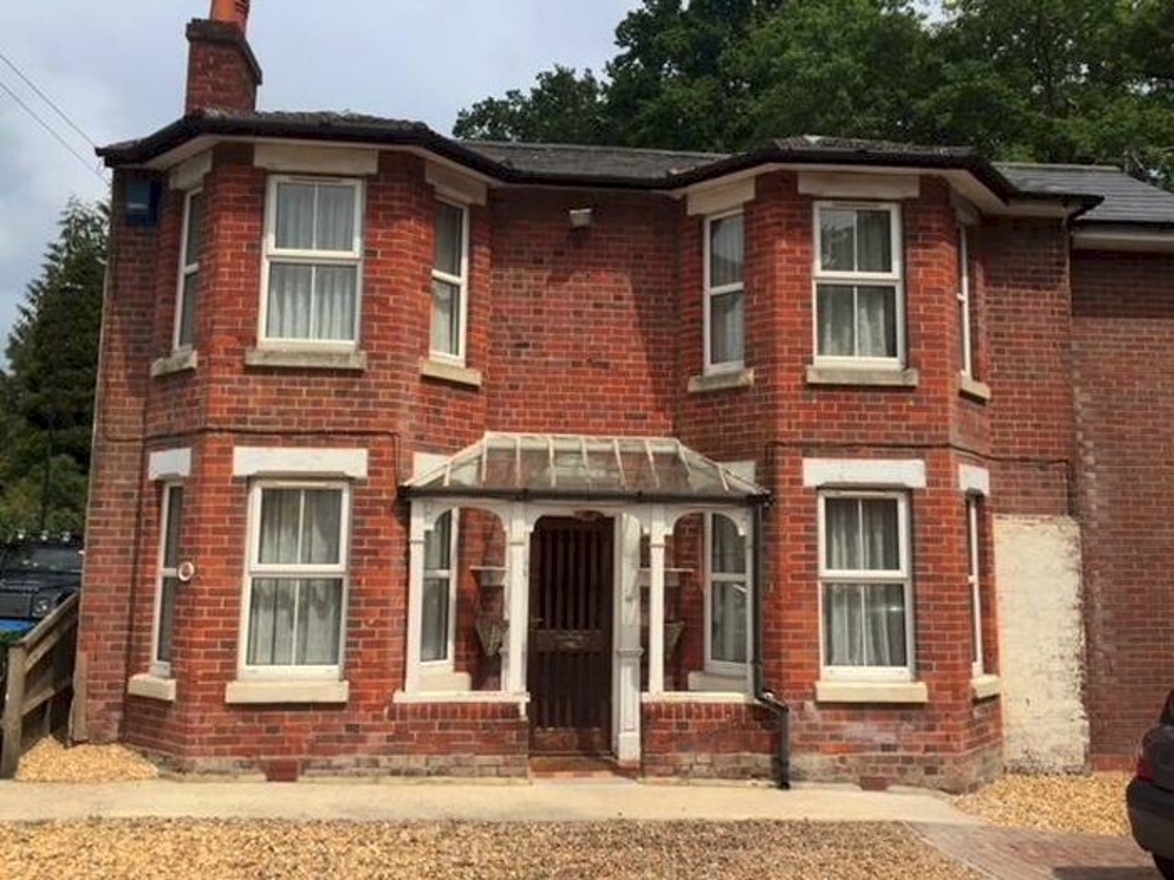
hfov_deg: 61.7
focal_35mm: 29
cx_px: 587
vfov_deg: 48.2
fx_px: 984
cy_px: 440
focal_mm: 4.15
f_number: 2.2
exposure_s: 1/3597
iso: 32
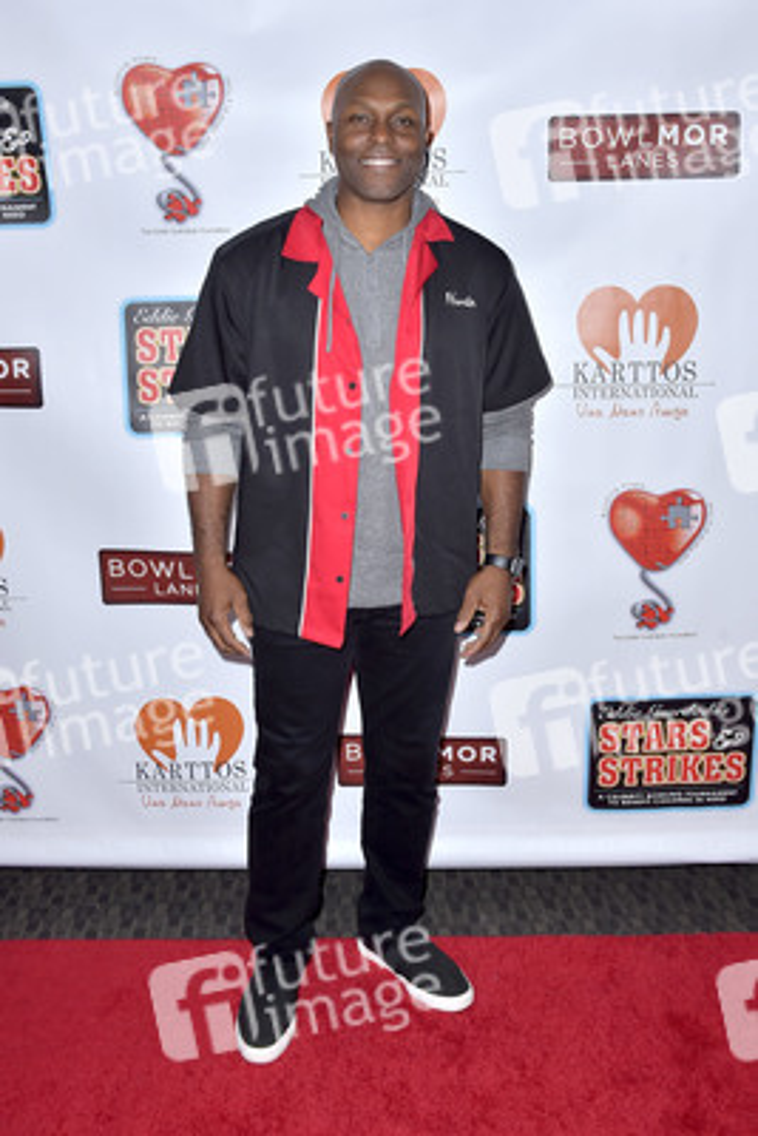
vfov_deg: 58.7
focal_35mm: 32
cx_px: 379
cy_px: 568
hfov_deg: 41.1
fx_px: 1010
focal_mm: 32
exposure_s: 1/250
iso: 320
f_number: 7.1
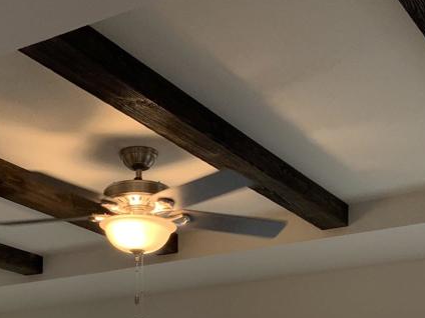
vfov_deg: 20.0
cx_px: 166
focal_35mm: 70
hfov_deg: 27.7
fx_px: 859
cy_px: 362
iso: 32
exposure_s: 1/60
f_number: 1.8
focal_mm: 3
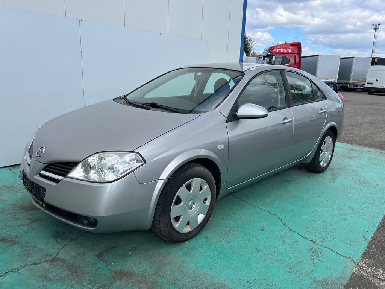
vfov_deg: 53.1
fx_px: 289
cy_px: 144
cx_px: 192
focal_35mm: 26
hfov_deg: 67.3
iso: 50
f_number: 1.6
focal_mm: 5.1
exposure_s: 1/2137
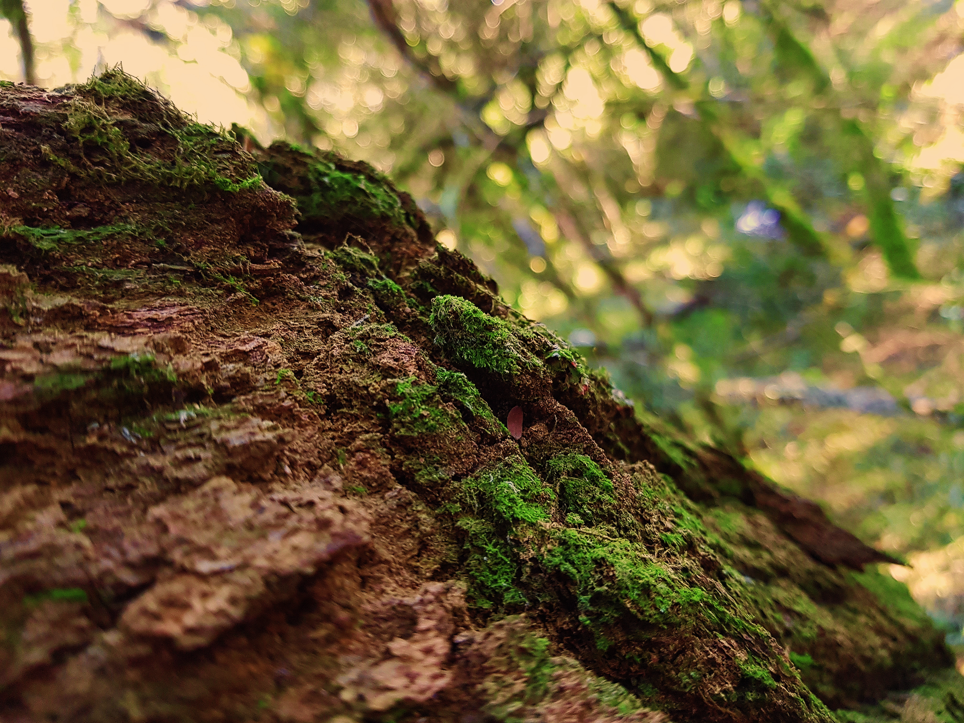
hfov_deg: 67.3
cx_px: 482
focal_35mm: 26
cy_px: 362
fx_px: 724
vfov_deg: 53.1
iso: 200
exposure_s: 1/30
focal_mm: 4.2
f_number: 1.7
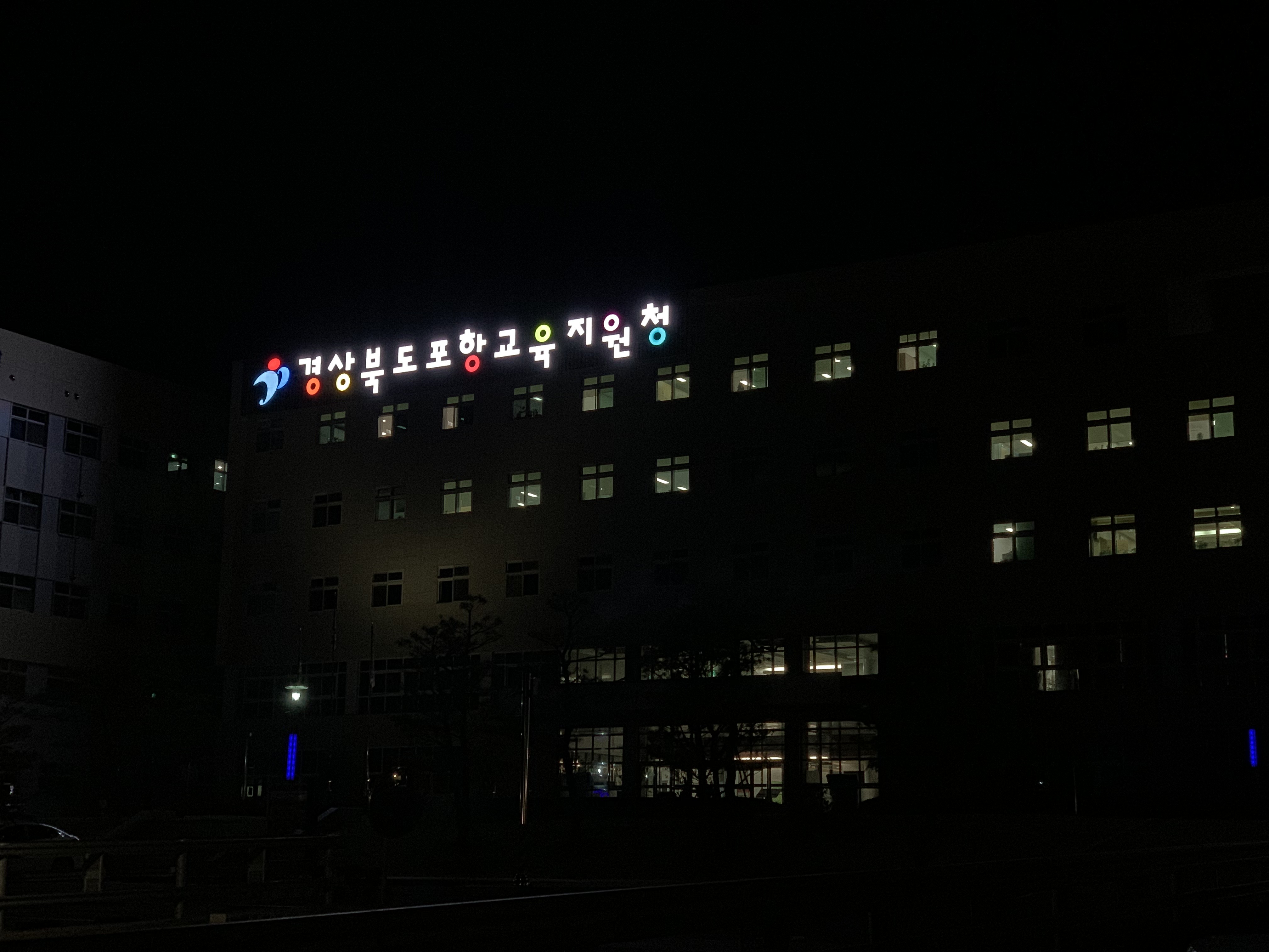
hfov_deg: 36.8
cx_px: 634
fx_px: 1906
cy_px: 476
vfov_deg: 28.0
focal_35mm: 52
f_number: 2.4
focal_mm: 6
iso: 250
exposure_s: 1/60
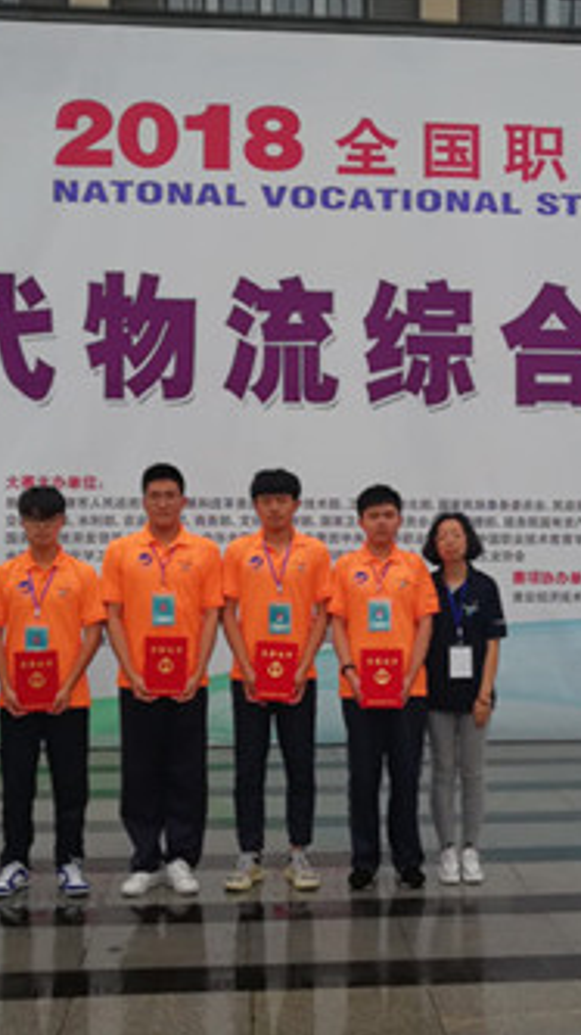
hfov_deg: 22.4
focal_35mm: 53
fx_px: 1453
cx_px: 429
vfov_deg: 39.2
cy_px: 518
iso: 50
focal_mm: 3.83
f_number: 1.8
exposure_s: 1/697
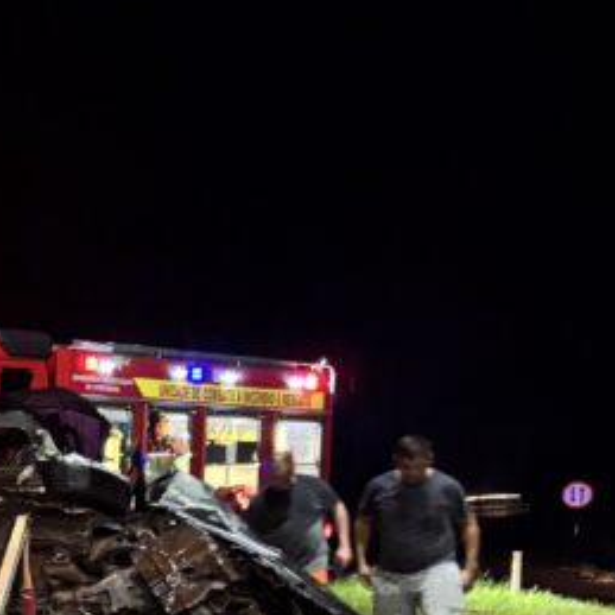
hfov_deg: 16.1
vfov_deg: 18.4
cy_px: 662
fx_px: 1829
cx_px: -492
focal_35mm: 91
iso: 640
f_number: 1.6
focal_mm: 5.96
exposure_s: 1/33
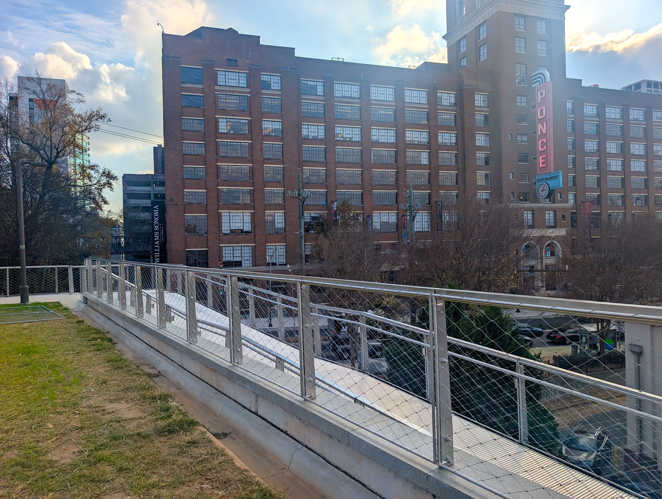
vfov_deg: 56.9
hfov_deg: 71.5
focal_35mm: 24
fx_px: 460
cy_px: 250
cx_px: 331
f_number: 1.68
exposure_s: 1/2833
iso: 21
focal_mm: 6.9
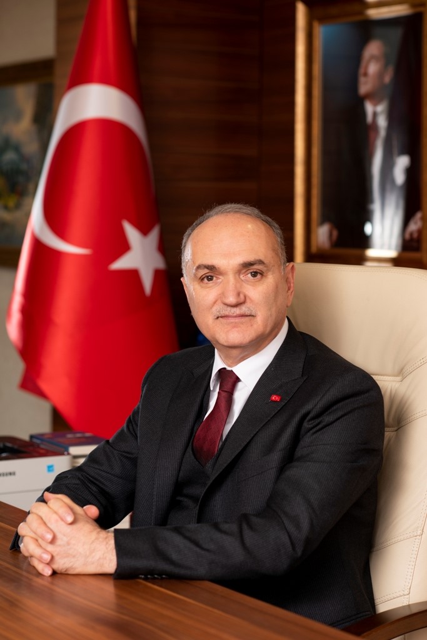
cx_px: 214
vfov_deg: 23.9
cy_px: 320
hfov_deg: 16.1
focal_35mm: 85
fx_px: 1512
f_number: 4
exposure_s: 1/80
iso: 125
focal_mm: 85
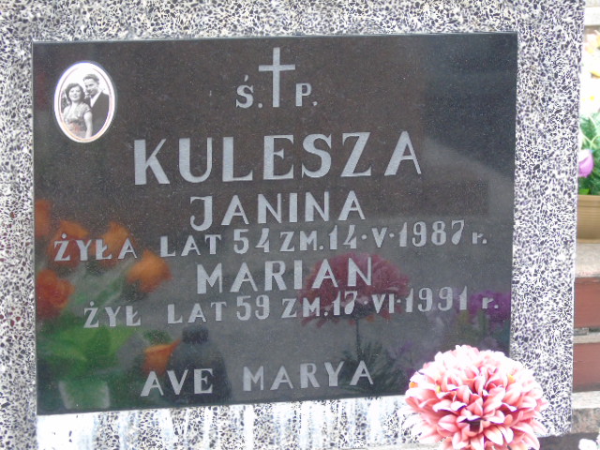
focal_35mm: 142
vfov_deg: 10.4
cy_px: 225
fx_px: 2461
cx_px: 300
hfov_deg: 13.9
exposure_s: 1/60
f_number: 4.7
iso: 500
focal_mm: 25
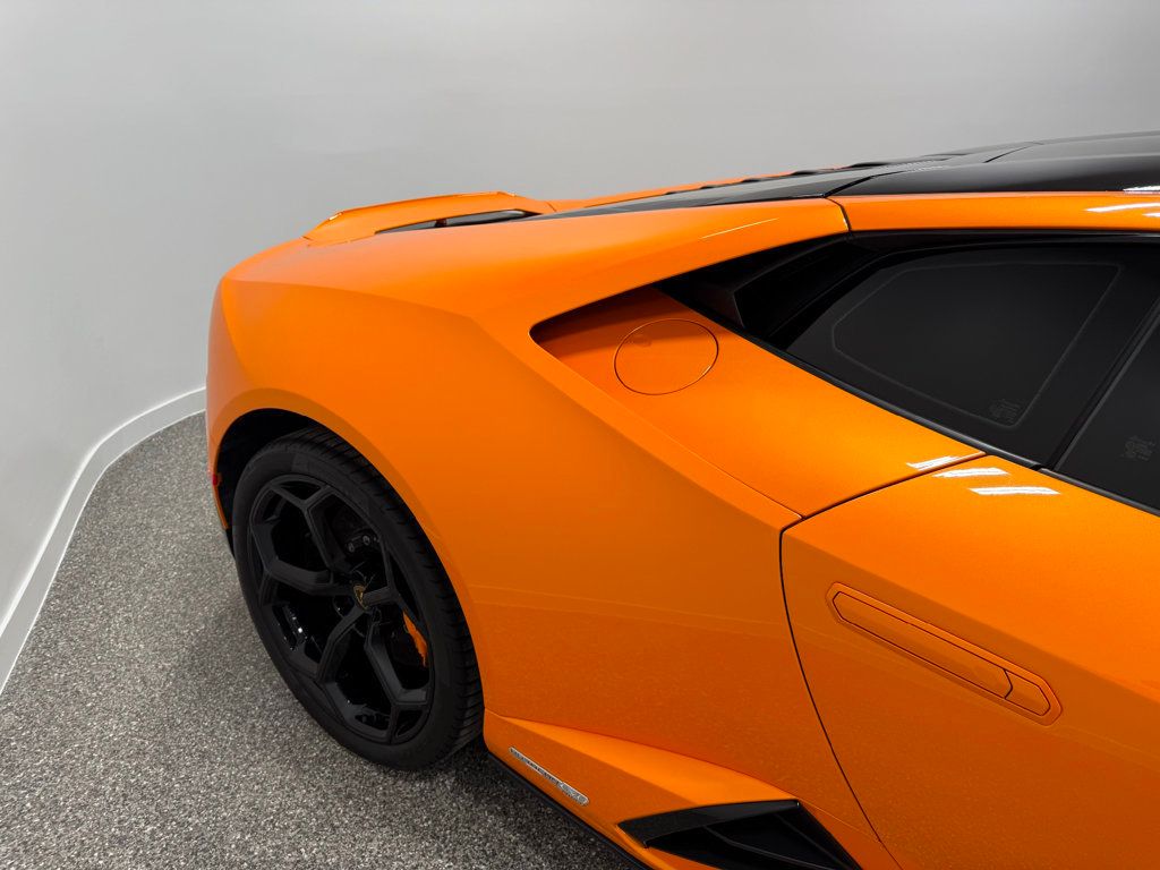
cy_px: 435
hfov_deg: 71.6
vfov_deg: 56.8
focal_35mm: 24
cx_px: 580
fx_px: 804
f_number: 1.78
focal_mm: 6.76
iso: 64
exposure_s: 1/243
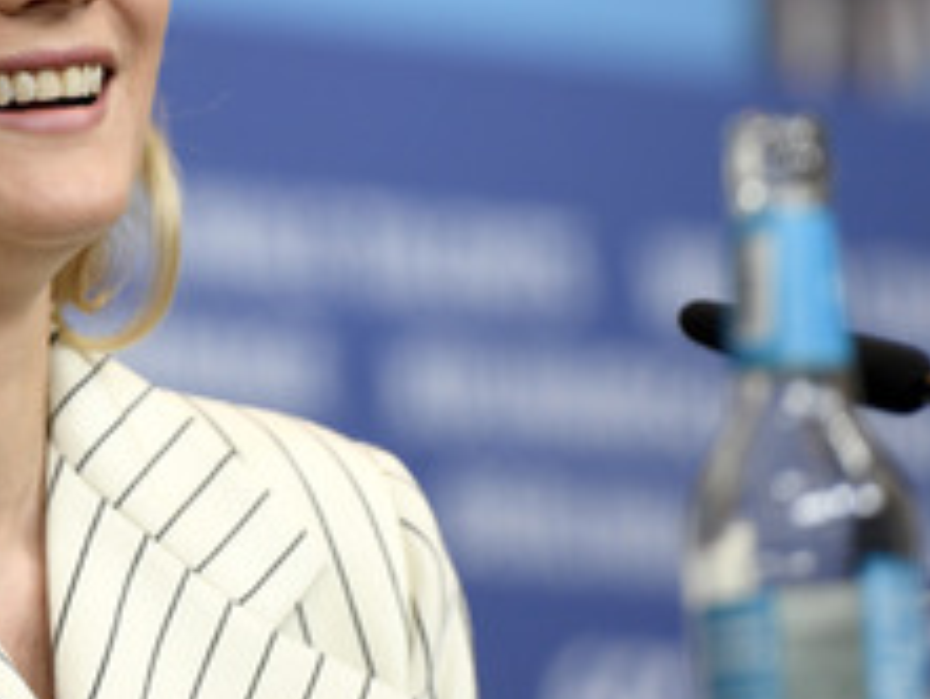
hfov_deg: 5.0
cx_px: 6
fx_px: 10537
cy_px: 139
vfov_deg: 3.8
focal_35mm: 392
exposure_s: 1/320
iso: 1250
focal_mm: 200
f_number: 3.5
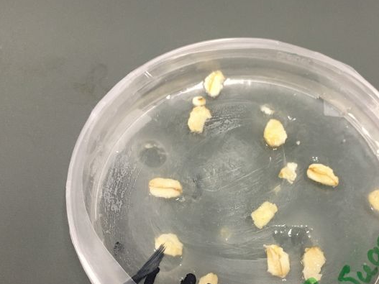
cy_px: 200
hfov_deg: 42.4
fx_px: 482
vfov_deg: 32.5
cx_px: 252
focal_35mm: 44
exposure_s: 1/33
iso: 160
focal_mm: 4.15
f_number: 2.2
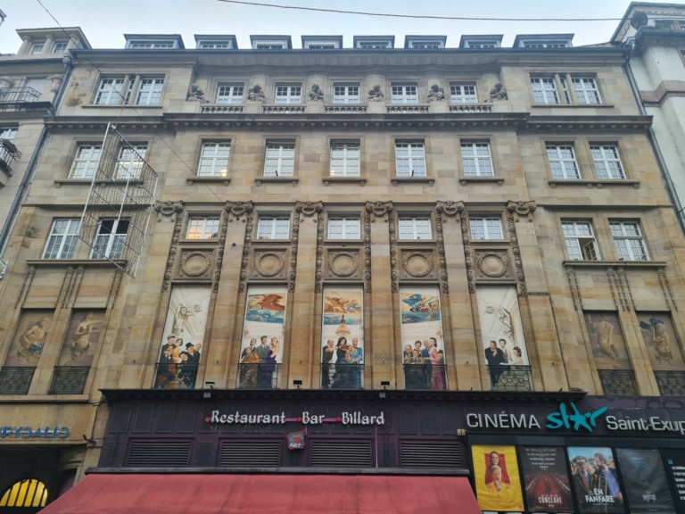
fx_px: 515
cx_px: 342
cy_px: 257
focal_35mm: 26
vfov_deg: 53.1
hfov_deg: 67.3
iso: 80
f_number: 1.8
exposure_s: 1/100
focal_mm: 5.4
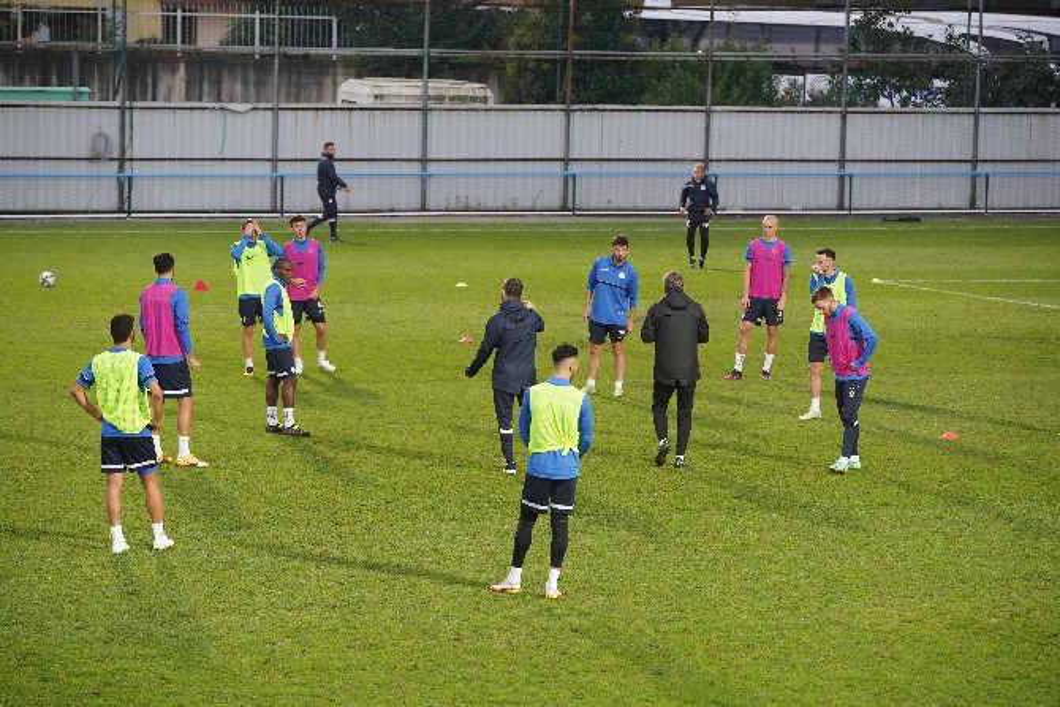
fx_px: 4417
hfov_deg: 13.7
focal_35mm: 150
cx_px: 530
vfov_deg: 9.2
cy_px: 354
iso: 2000
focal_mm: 150
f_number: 4.5
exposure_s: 1/200
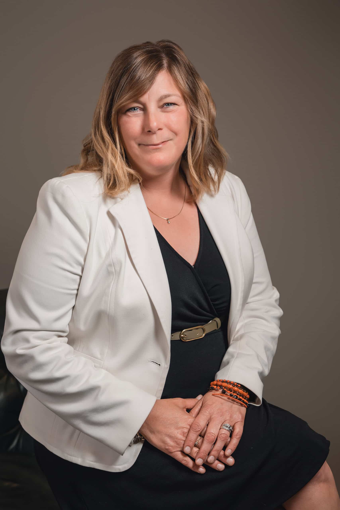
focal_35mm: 64
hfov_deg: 21.3
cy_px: 255
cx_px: 170
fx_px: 902
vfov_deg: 31.6
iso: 100
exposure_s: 1/320
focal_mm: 63.7
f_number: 4.5
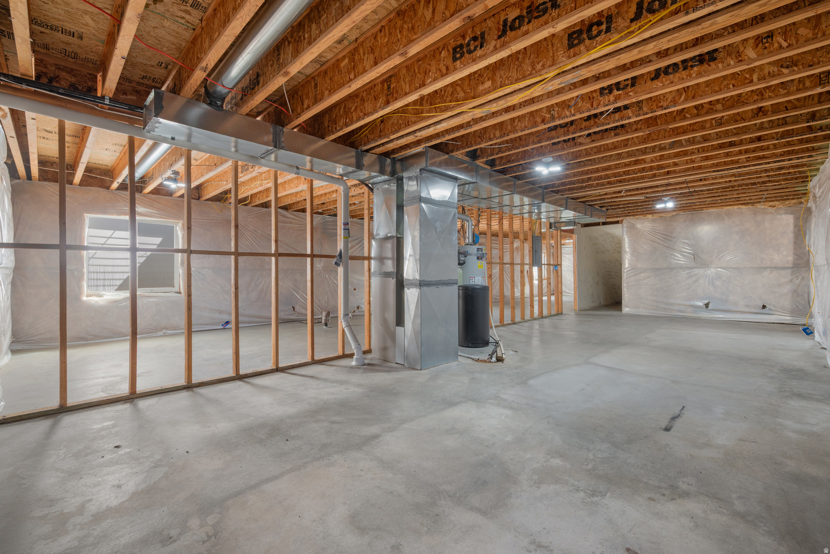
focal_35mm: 16
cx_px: 415
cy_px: 277
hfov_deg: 98.5
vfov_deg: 75.5
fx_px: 357
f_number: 8
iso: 500
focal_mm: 15.5
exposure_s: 1/1.67
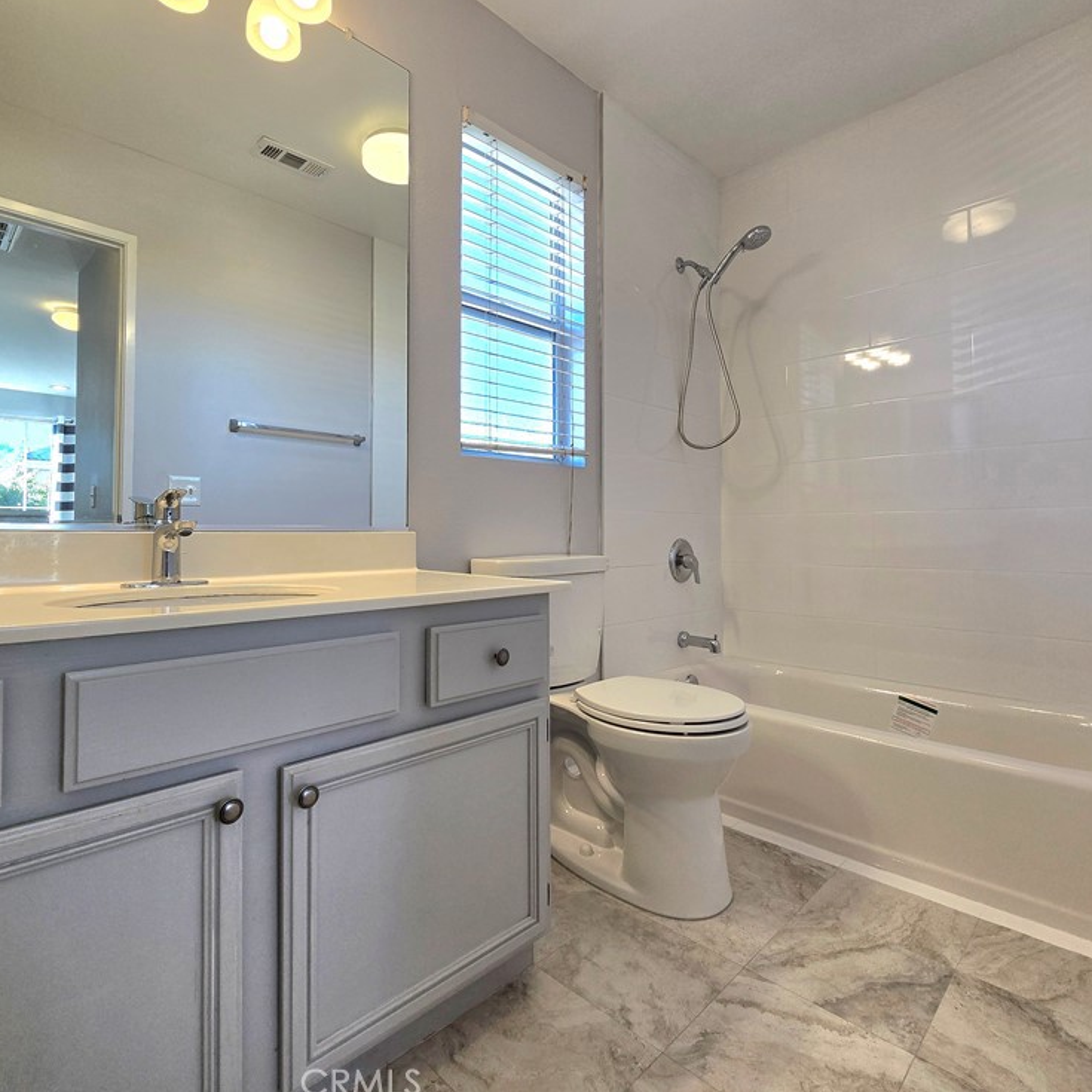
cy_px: 533
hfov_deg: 87.3
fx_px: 571
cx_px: 511
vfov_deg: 87.4
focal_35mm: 16
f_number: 2.2
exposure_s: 1/125
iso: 50
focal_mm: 2.2
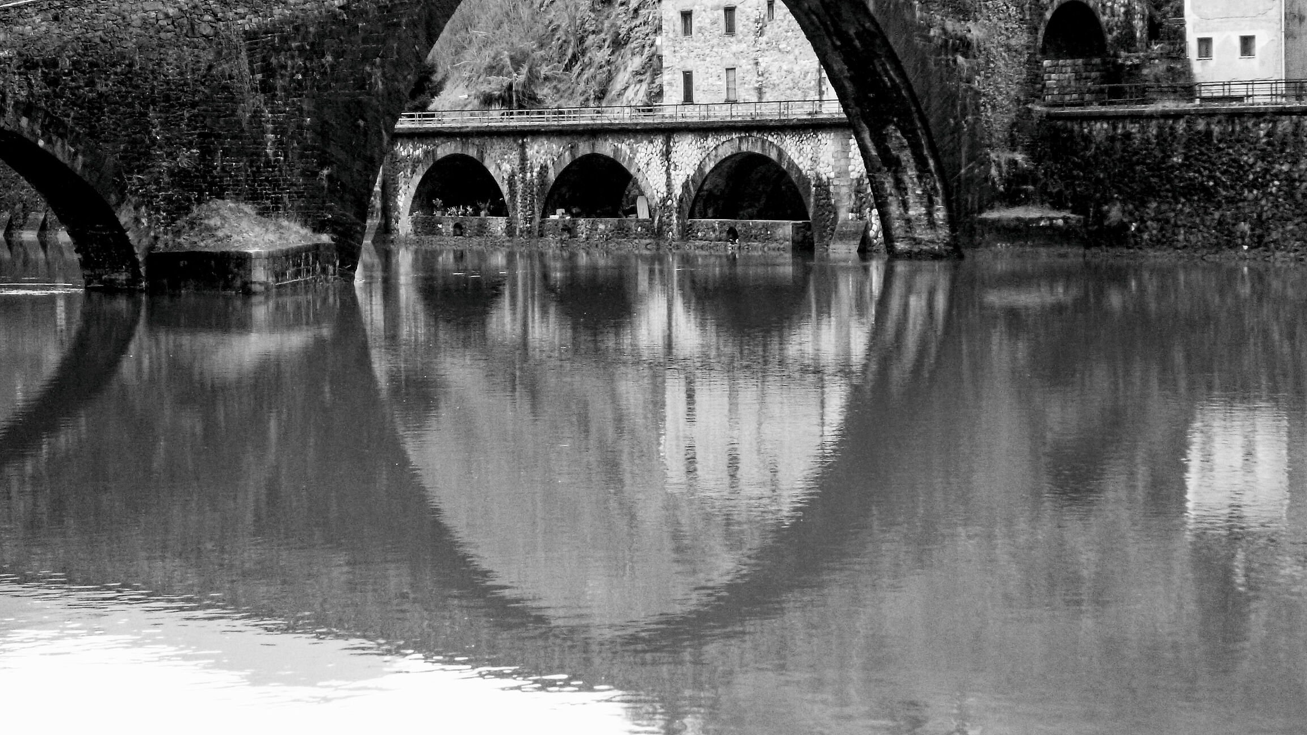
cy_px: 263
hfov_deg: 18.3
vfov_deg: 10.4
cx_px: 649
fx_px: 4055
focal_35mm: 117
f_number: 5.7
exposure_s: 1/80
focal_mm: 18.3
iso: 400
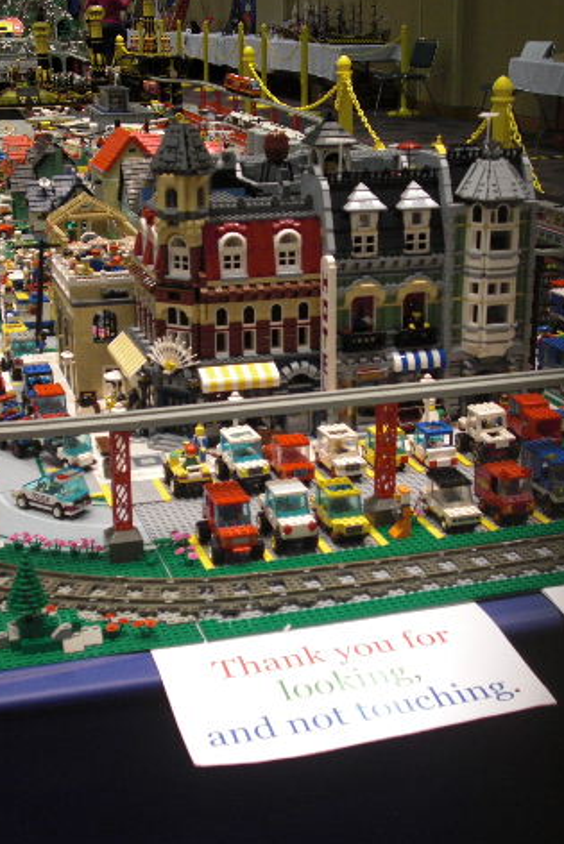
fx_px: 1291
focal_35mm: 55
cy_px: 420
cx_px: 265
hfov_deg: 24.6
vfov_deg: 36.2
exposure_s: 1/25
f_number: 3.4
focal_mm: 9.1
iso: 200
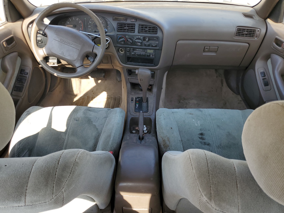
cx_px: 142
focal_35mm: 26
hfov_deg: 67.3
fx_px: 213
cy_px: 106
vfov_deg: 53.1
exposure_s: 1/333
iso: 50
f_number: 1.5
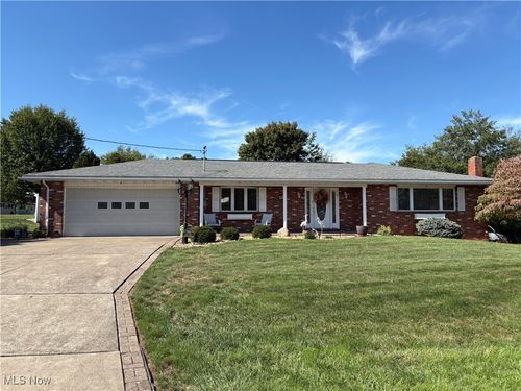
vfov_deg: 53.1
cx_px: 260
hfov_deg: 67.3
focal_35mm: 26
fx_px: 391
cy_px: 196
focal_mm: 5.96
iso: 50
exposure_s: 1/2283
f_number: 1.6
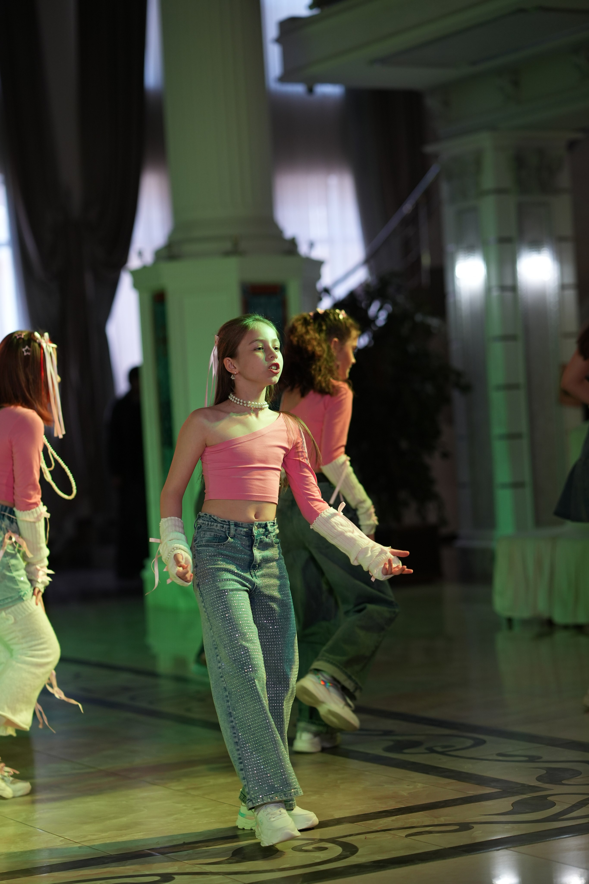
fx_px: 2086
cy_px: 442
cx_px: 294
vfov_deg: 23.9
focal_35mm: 85
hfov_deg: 16.1
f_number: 2.2
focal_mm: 85
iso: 800
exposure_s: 1/400
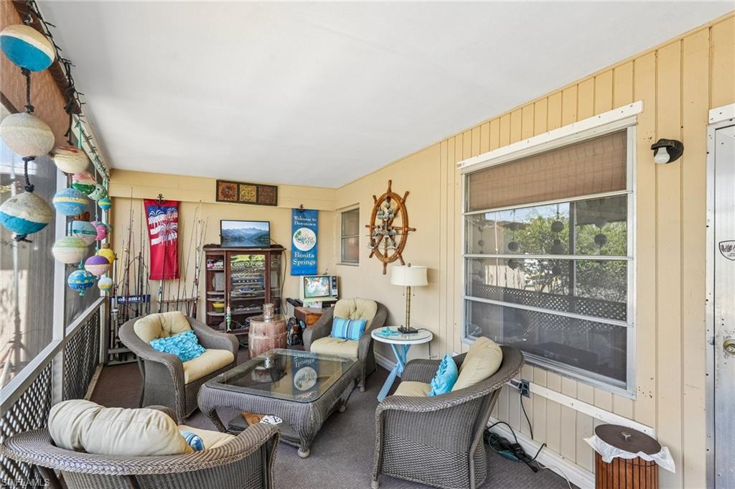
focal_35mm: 16
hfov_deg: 96.8
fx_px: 326
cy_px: 244
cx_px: 368
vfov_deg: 73.7
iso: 400
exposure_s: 1/40
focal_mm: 16
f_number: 8
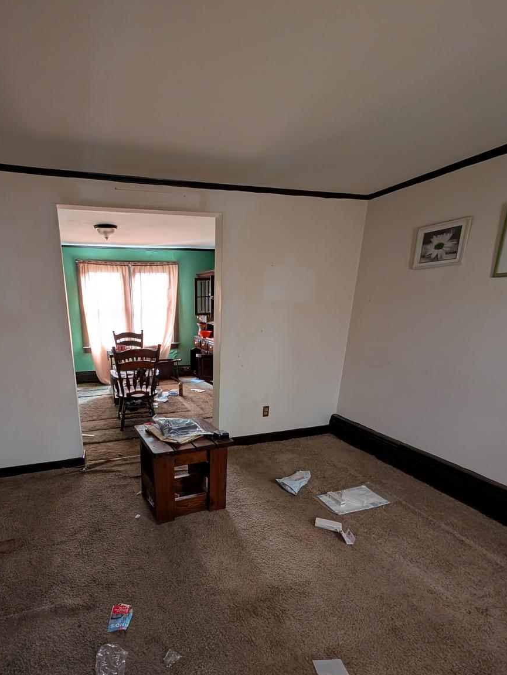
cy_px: 417
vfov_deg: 92.8
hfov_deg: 76.4
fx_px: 312
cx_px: 183
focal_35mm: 16
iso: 159
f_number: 1.7
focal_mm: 2.02
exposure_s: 1/23.8
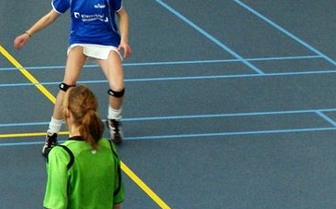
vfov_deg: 9.2
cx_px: -203
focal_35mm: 142
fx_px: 1300
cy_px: 74
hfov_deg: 13.6
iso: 800
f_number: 4.5
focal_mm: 28
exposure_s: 1/200
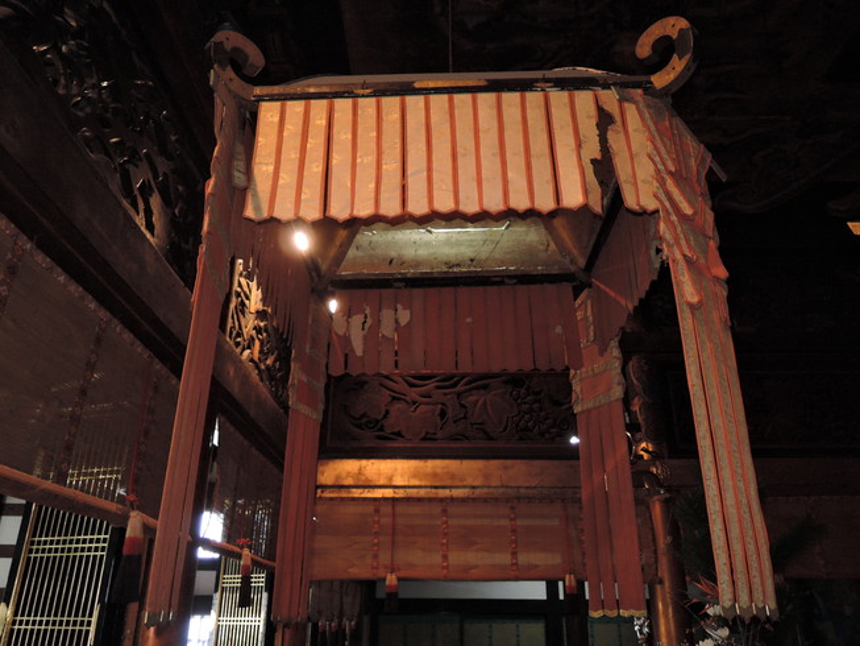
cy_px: 323
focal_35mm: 28
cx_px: 430
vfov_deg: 49.8
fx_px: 696
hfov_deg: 63.4
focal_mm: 6
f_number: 2
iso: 800
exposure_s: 1/80
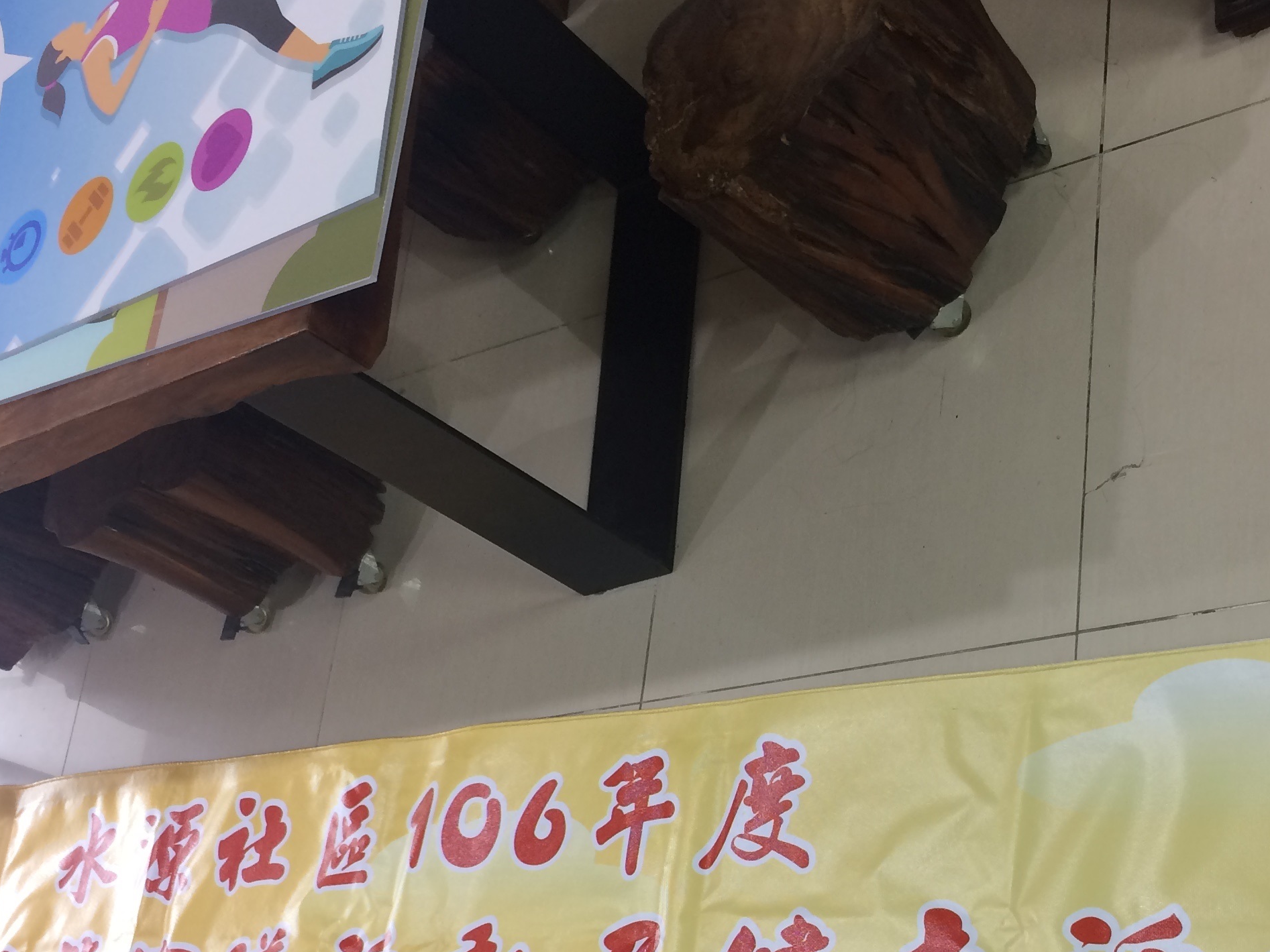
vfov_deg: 28.6
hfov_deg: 37.9
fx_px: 1835
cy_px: 734
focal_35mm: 50
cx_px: 809
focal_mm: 4.15
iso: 50
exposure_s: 1/30
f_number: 2.2
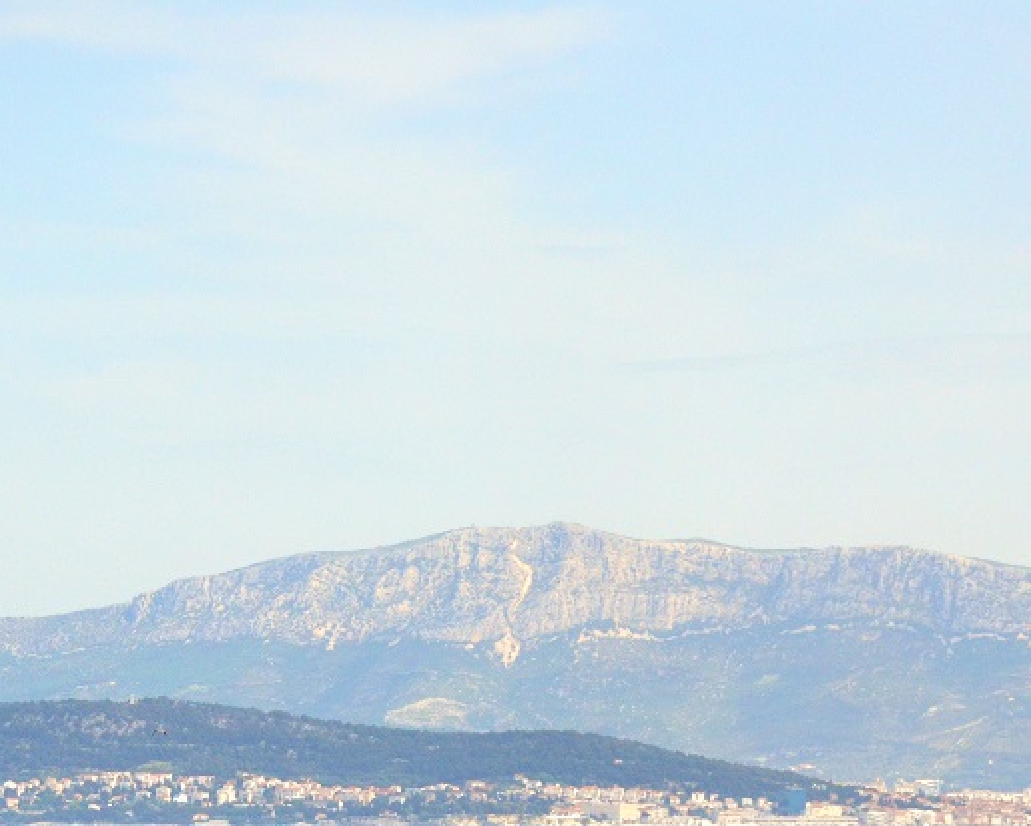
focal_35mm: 190
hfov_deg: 10.2
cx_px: 410
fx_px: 5800
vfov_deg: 8.1
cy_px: 639
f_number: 4.5
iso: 800
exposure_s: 1/6400
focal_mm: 70
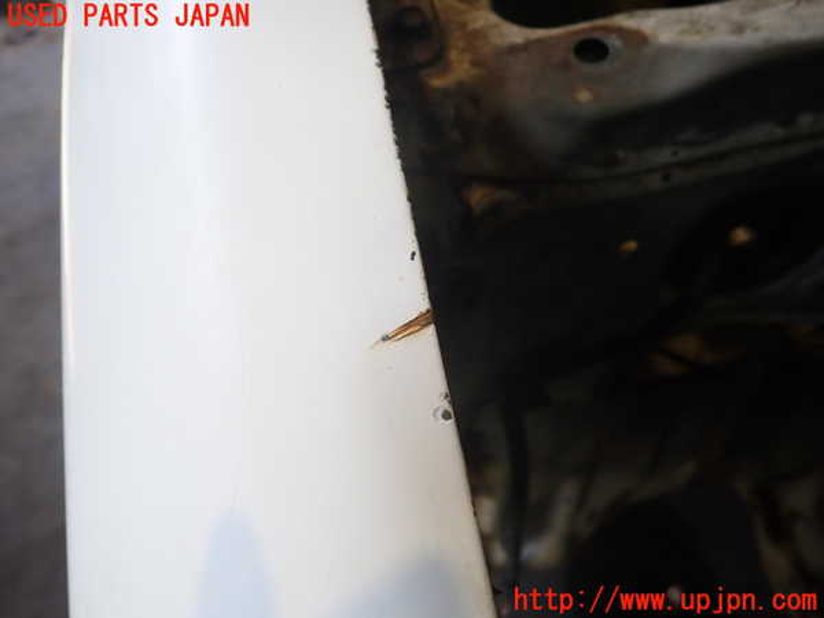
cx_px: 412
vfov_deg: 54.9
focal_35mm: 25
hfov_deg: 69.4
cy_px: 309
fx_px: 595
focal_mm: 4.5
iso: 160
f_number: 2
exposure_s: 1/125
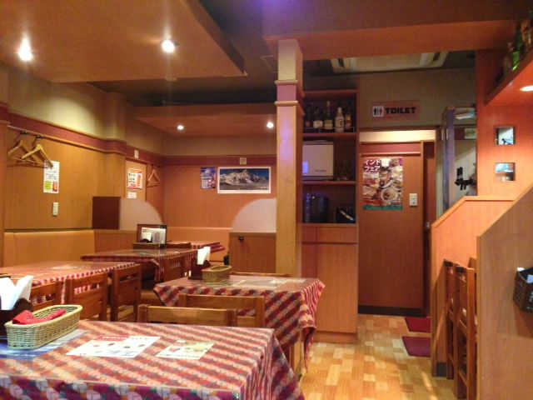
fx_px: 508
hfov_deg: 55.4
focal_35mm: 33
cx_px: 266
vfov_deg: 42.9
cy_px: 200
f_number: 2.4
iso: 500
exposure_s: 1/15
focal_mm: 4.13
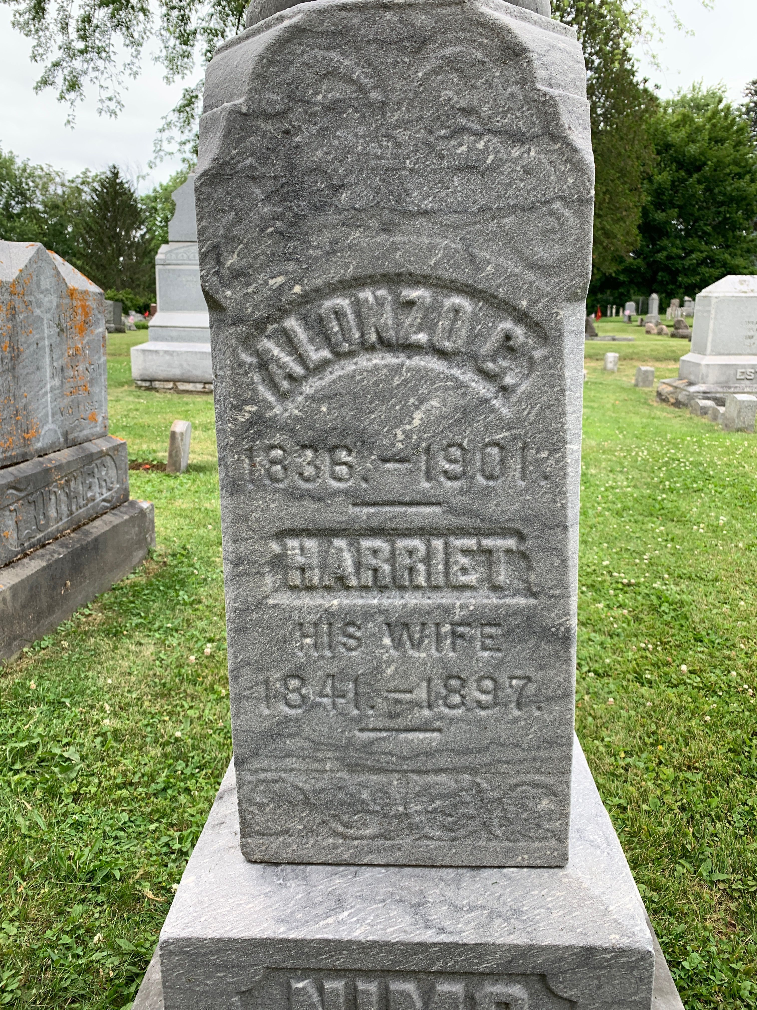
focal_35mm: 26
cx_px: 378
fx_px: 758
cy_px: 505
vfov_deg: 67.3
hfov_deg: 53.1
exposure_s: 1/217
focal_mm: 4.25
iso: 25
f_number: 1.8
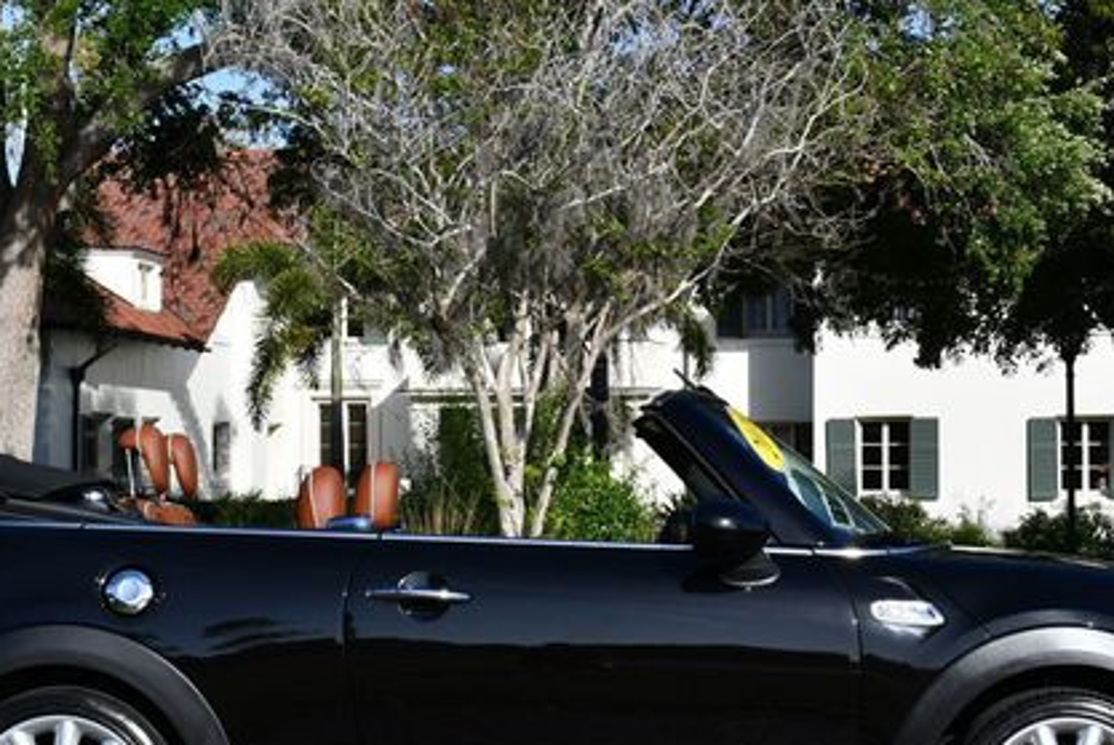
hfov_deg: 22.8
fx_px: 2757
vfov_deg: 15.4
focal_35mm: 89
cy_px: 438
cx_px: 569
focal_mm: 29
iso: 100
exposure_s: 1/250
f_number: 8
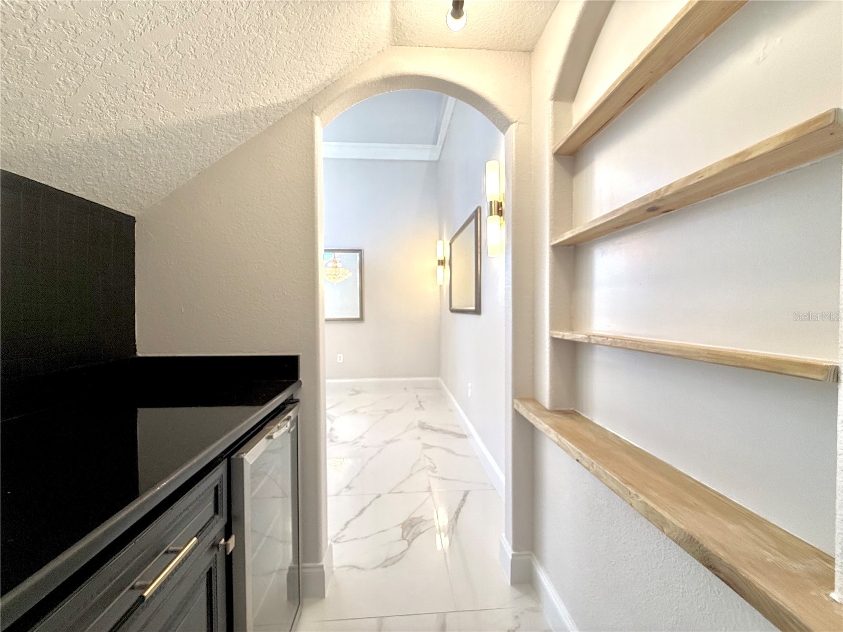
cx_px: 422
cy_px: 316
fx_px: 341
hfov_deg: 102.1
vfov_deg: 85.7
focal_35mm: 14
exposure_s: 1/120
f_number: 2.2
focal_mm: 2.22
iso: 200
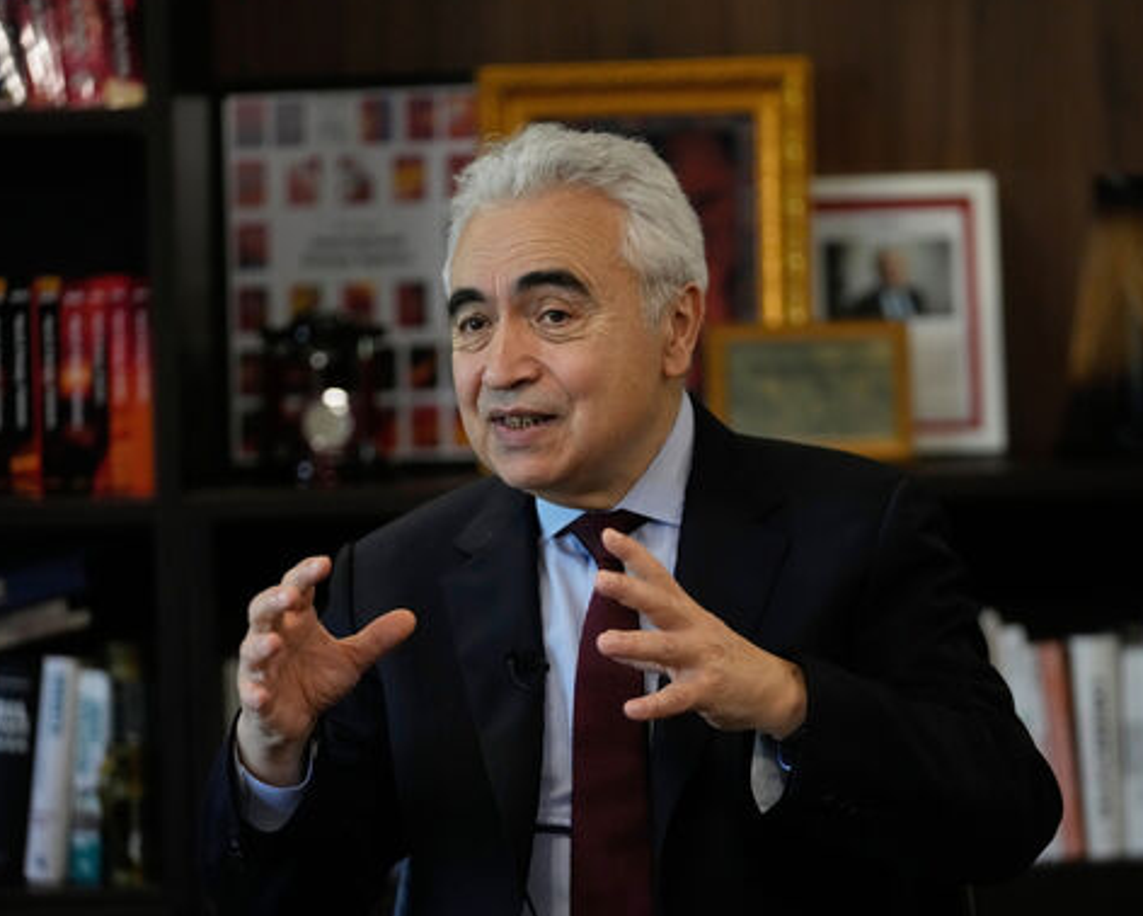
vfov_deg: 10.9
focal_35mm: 142
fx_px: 4806
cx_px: 598
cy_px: 470
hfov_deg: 13.6
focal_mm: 119
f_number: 2.8
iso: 3200
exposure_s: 1/1250
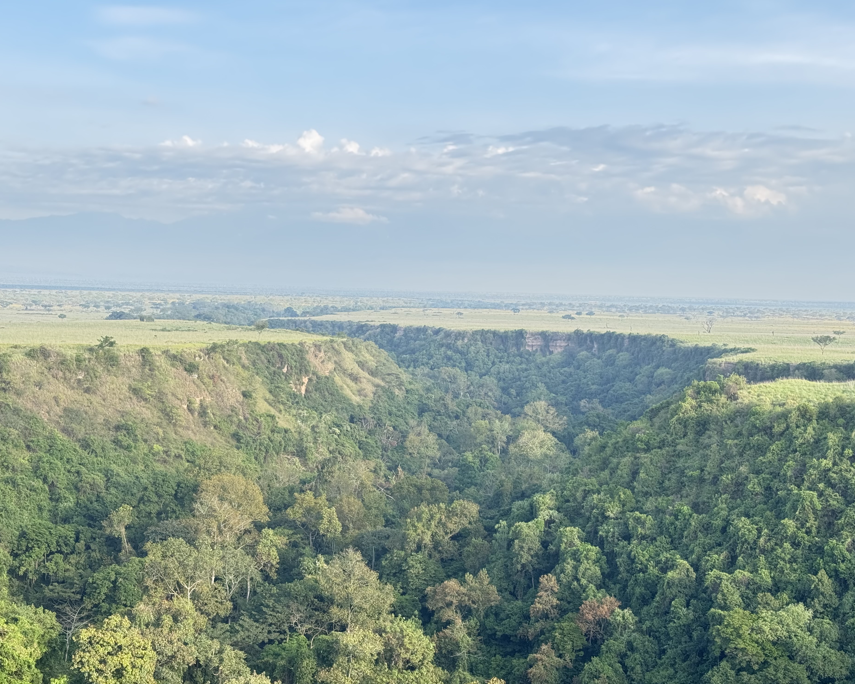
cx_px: 397
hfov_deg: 36.6
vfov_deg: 29.7
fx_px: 1291
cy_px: 341
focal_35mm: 51
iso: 64
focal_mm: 6.76
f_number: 1.78
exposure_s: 1/651
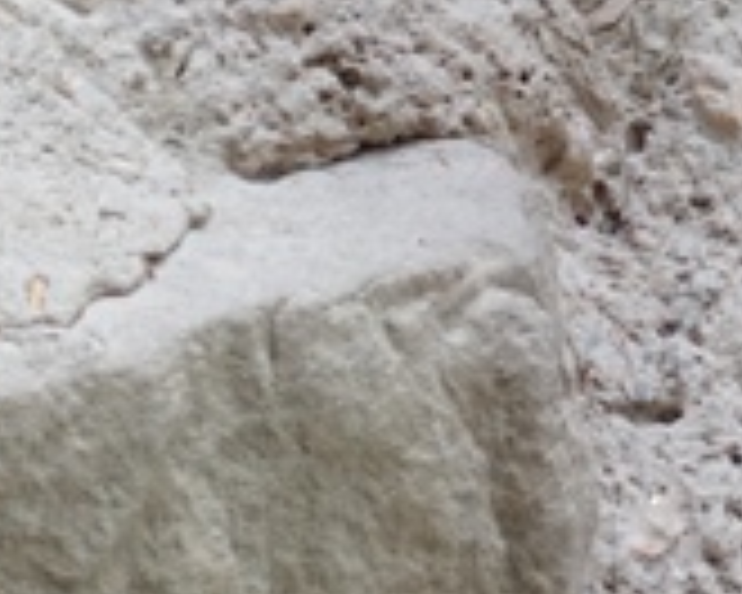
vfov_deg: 3.7
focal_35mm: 409
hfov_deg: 4.7
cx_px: 1228
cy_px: -655
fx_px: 8982
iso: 320
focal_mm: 25.7
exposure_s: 1/80
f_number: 2.8
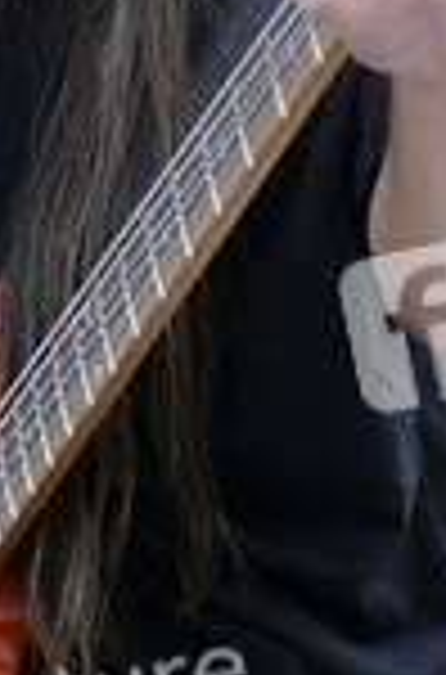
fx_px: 6007
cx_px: 162
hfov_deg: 4.3
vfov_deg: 6.4
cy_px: 81
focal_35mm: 321
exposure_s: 1/640
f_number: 4.5
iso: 1000
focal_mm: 120
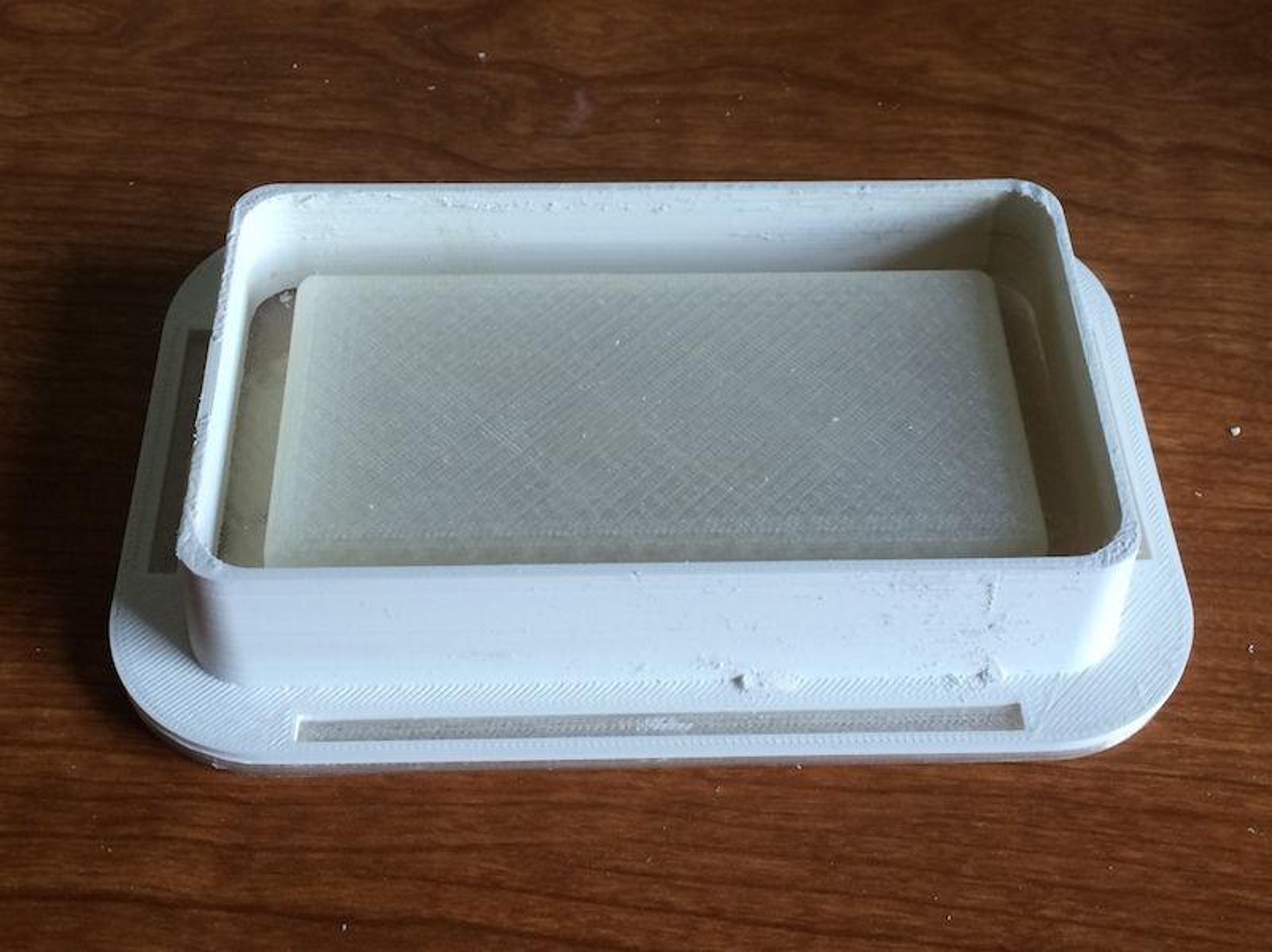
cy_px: 476
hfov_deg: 60.0
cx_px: 636
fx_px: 1102
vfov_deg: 46.8
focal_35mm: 30
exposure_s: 1/40
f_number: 2.2
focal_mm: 4.12
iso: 40
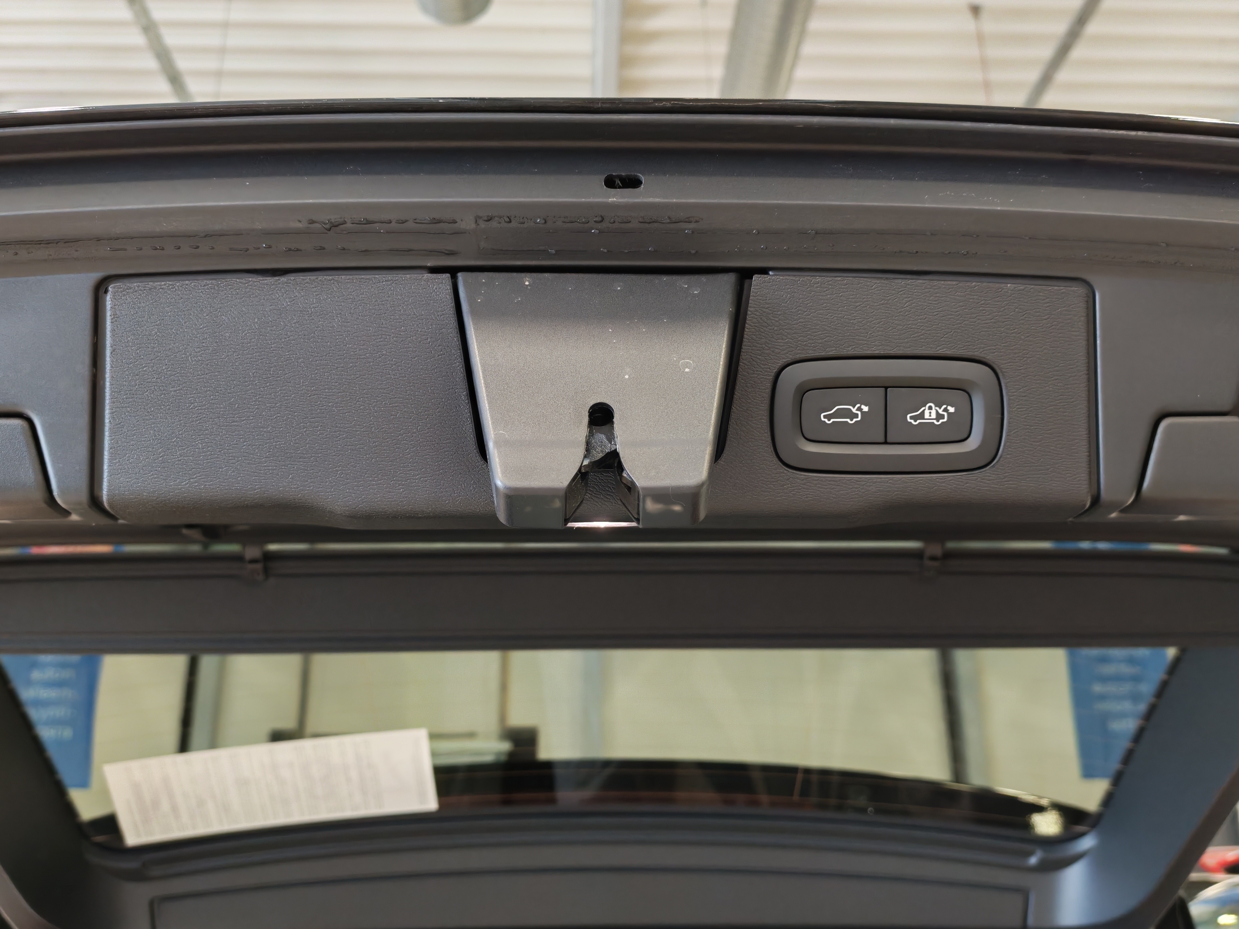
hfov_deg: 60.0
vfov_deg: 46.8
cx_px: 620
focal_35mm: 30
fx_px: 1074
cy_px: 464
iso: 1000
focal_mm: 6.12
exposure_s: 1/100
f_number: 1.9
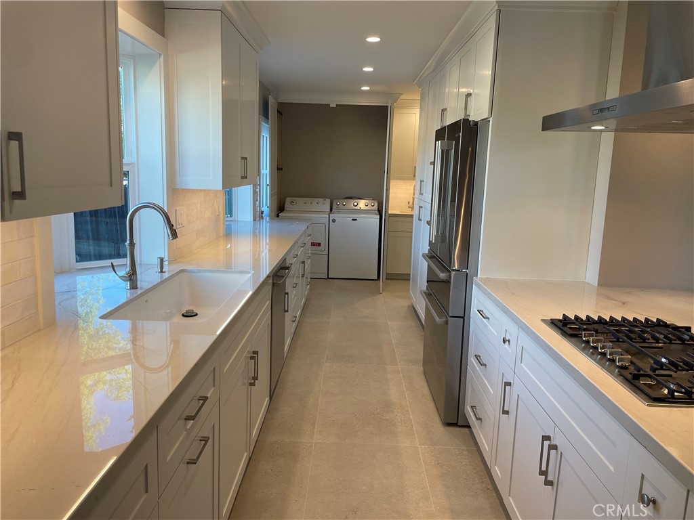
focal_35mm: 26
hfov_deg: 67.3
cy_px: 260
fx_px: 521
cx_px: 347
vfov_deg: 53.1
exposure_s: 1/120
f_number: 1.6
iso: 50
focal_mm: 4.2
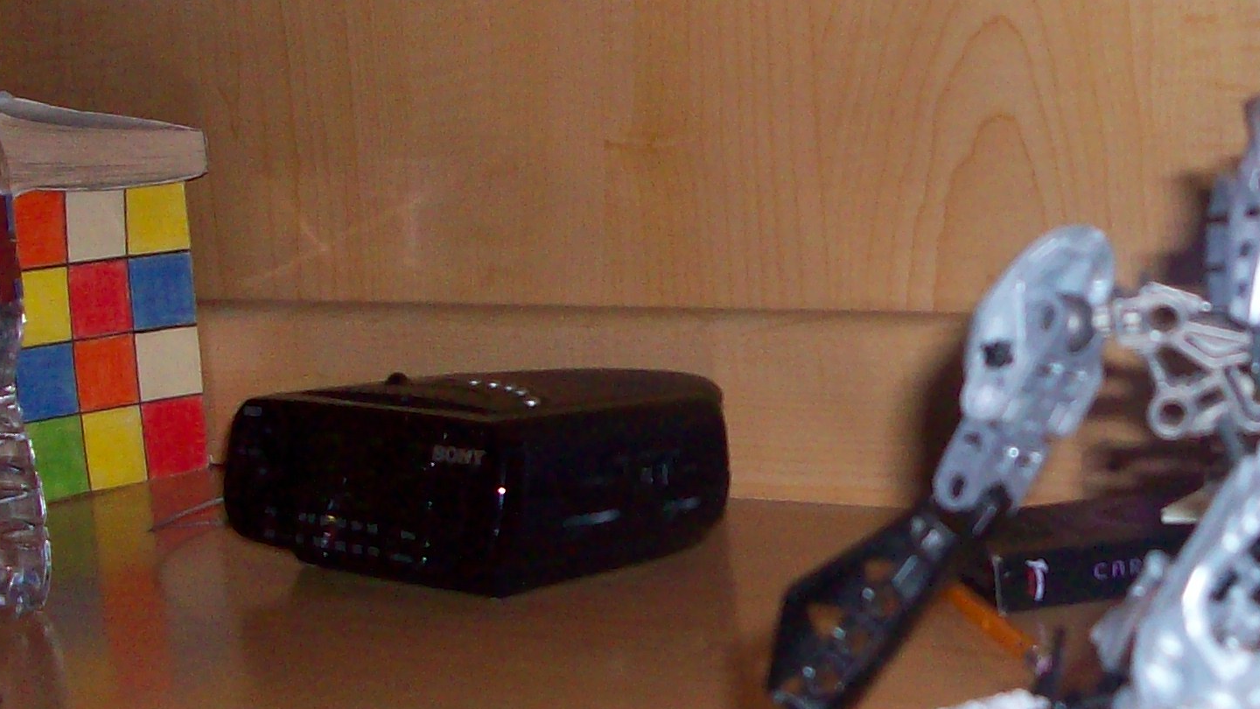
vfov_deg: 15.2
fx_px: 2639
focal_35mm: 79
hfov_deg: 25.8
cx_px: 1196
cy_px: 503
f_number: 2.8
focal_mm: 5.7
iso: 160
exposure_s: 1/60
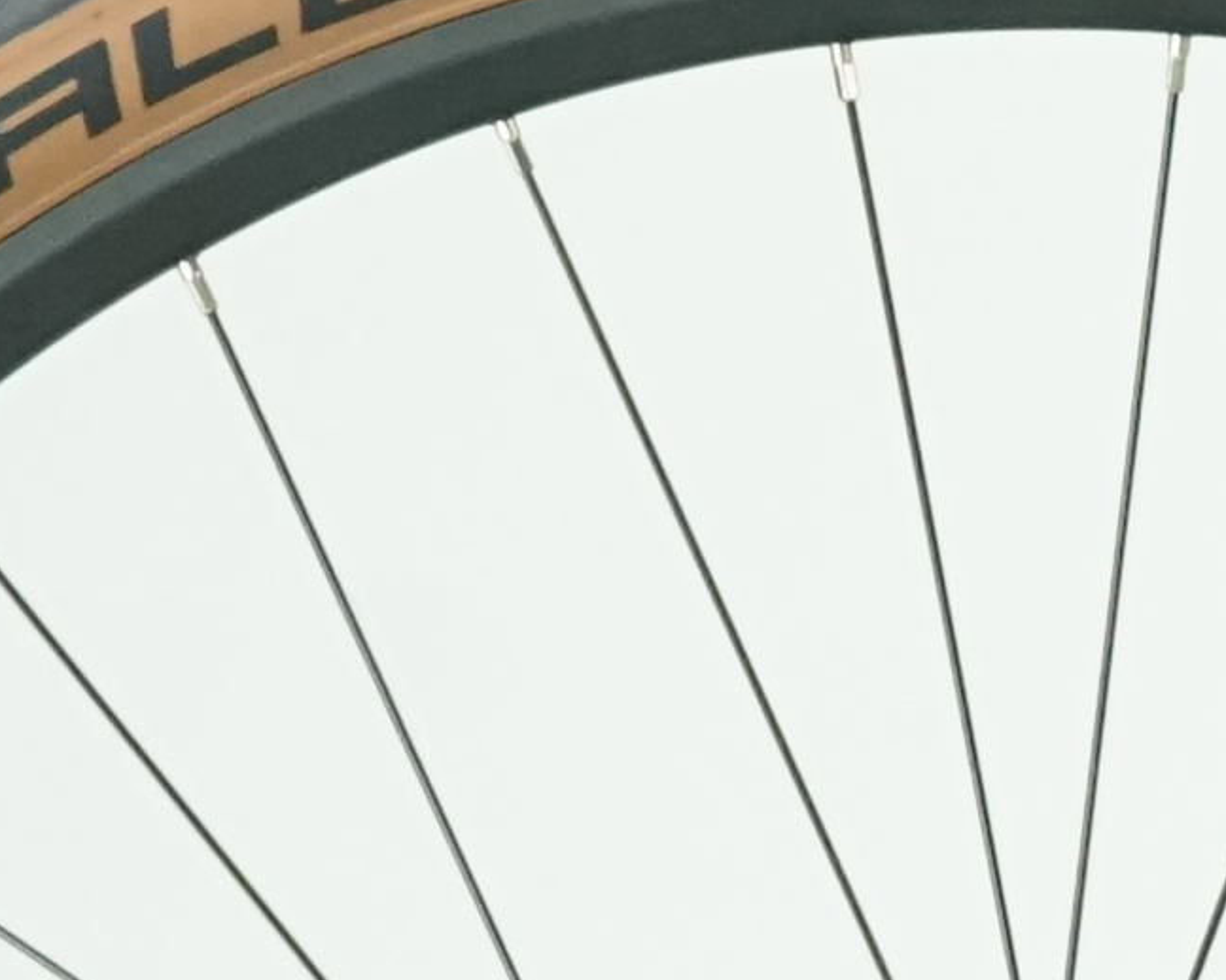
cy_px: 526
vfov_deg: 3.2
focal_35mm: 478
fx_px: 17339
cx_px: 4503
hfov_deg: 3.9
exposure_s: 1/200
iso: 2500
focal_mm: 55
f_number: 6.3
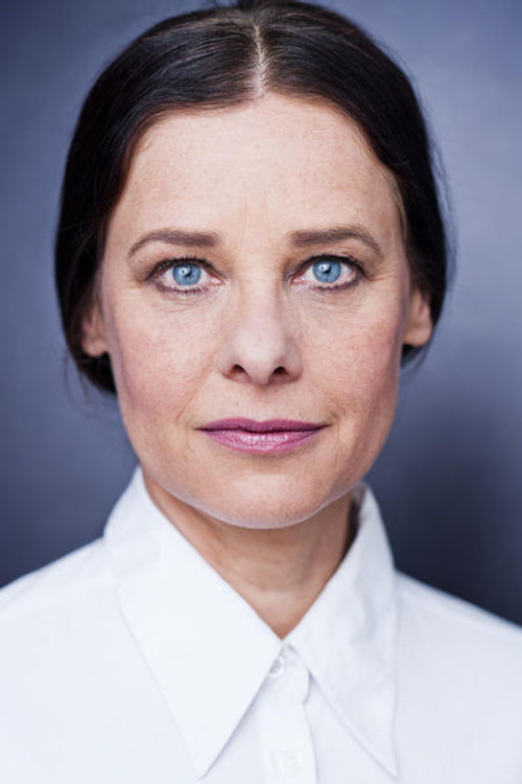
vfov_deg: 19.5
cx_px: 261
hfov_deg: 13.0
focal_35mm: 105
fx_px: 2284
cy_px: 392
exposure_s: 1/250
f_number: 5
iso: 100
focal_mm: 105
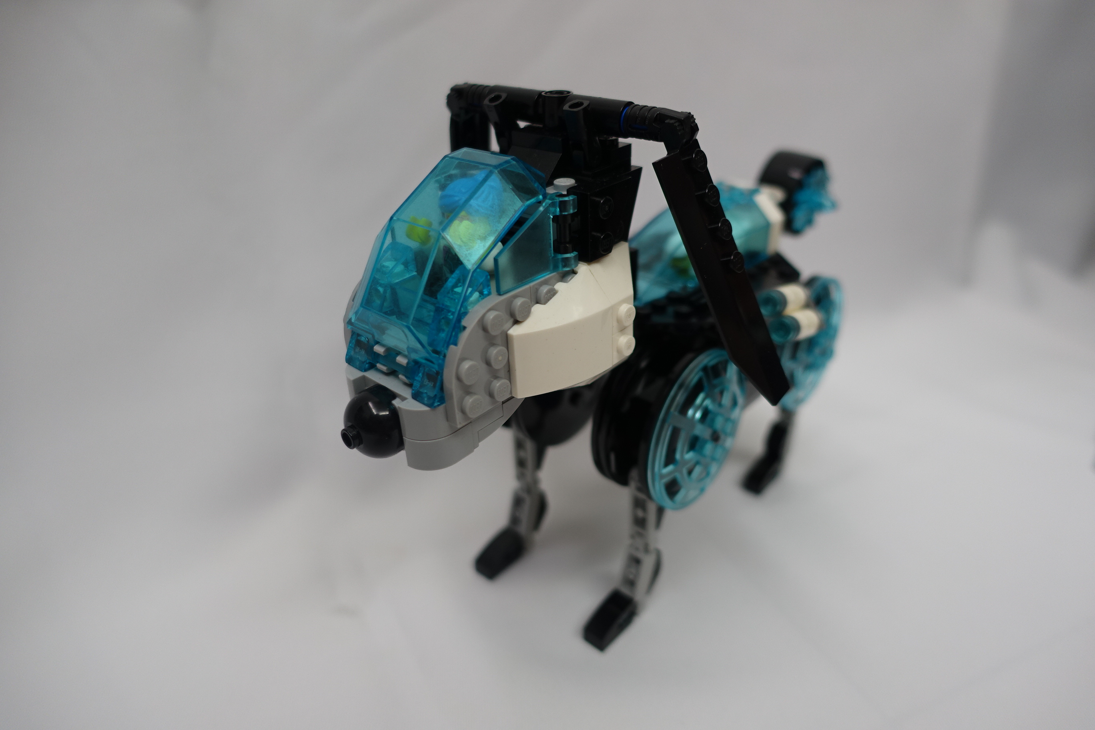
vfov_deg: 53.1
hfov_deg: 73.7
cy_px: 365
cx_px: 548
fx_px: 730
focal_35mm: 24
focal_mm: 8.8
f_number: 1.8
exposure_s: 1/30
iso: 200
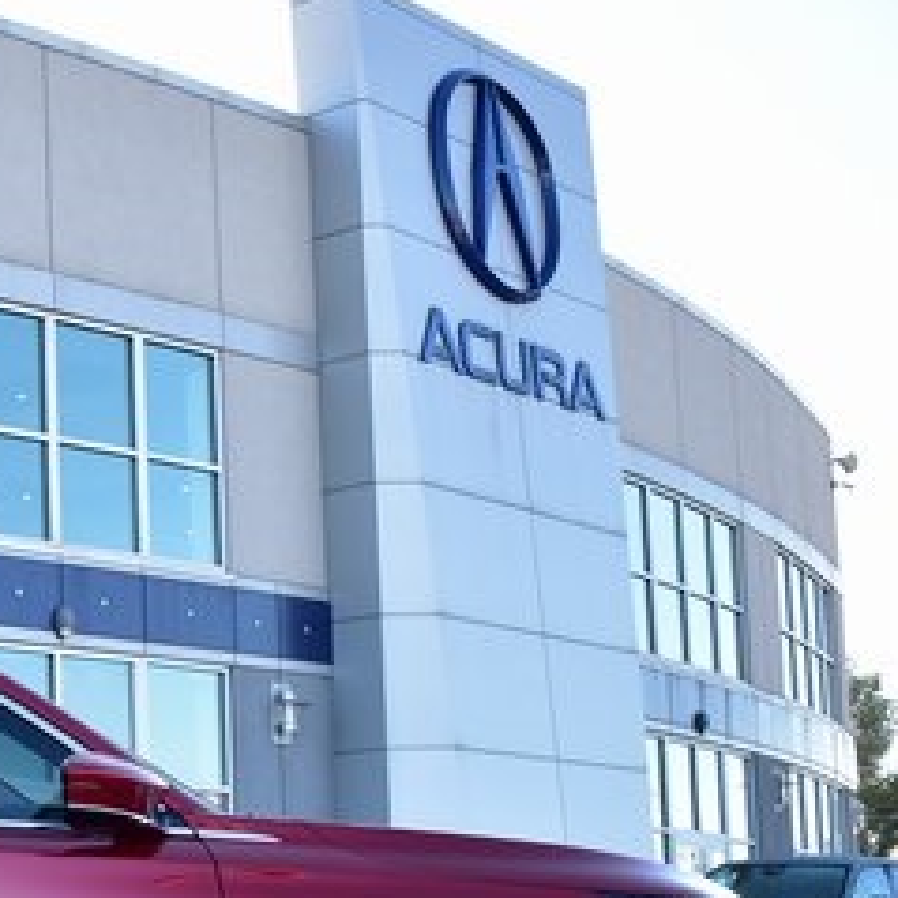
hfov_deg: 19.4
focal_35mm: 82
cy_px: 673
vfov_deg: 21.0
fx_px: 2407
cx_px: -297
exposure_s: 1/100
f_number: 5
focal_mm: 24
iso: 100
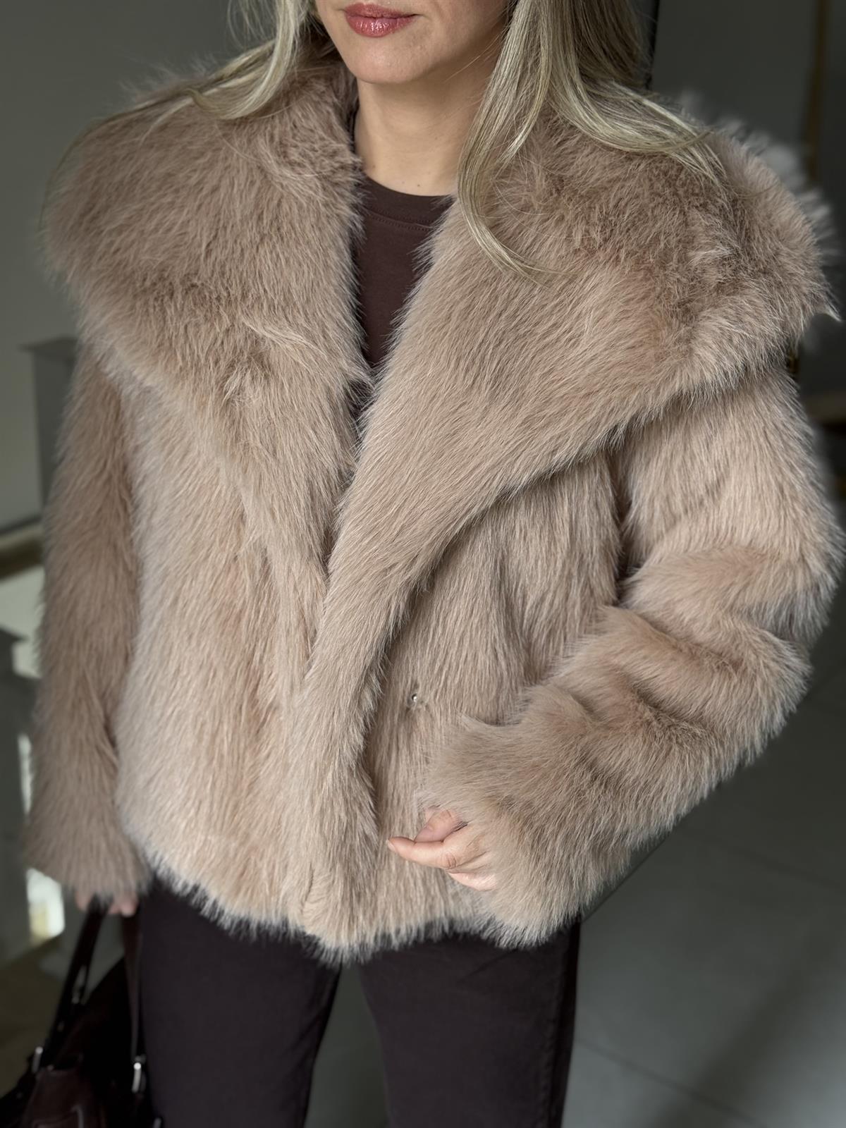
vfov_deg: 39.7
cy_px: 564
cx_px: 423
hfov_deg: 30.3
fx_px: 1564
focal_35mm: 48
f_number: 1.78
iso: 125
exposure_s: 1/60
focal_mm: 6.76
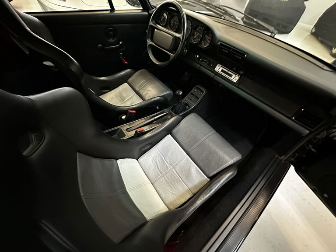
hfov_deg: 102.1
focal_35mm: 14
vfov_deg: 85.7
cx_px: 168
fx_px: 136
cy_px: 126
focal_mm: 2.22
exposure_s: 1/34
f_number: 2.2
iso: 1000
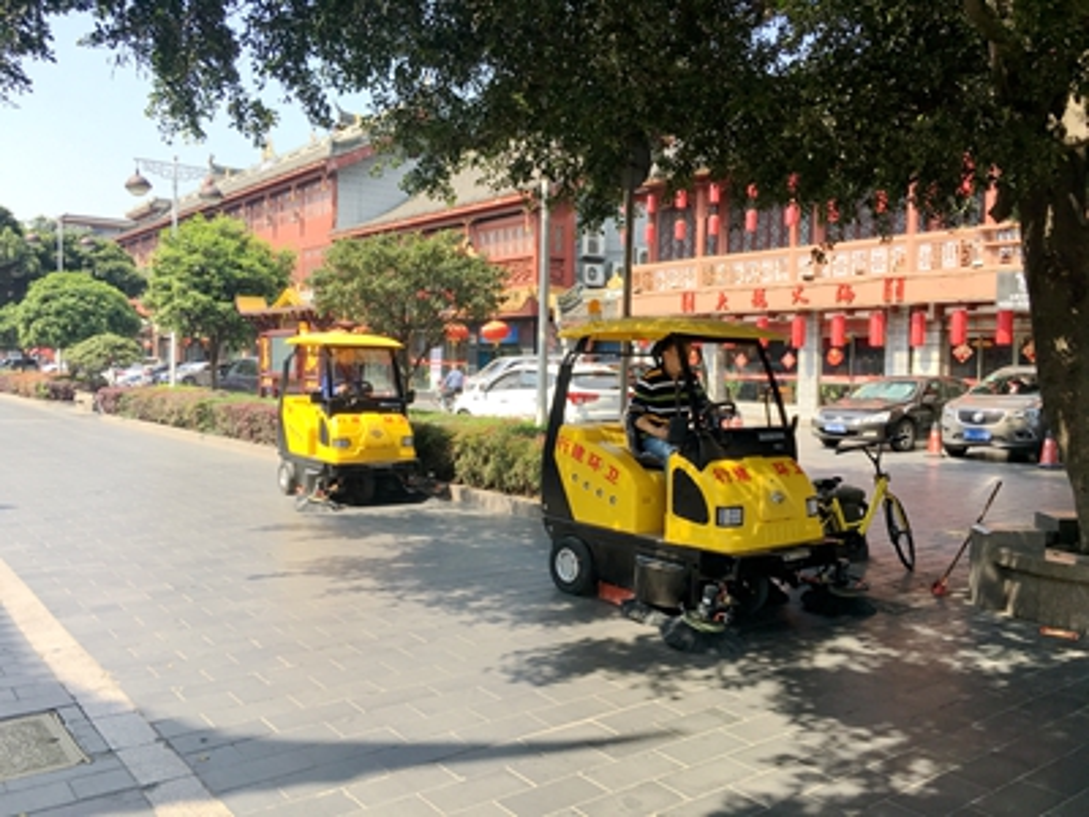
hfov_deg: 61.7
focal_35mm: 29
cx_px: 544
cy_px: 408
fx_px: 912
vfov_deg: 48.2
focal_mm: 4.15
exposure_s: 1/699
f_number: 2.2
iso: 25
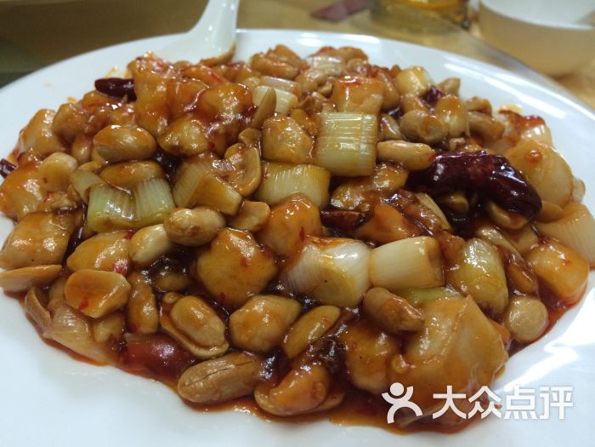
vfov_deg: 46.8
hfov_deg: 60.0
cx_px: 298
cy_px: 224
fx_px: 516
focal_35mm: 30
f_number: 2.2
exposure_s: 1/30
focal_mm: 4.12
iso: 125
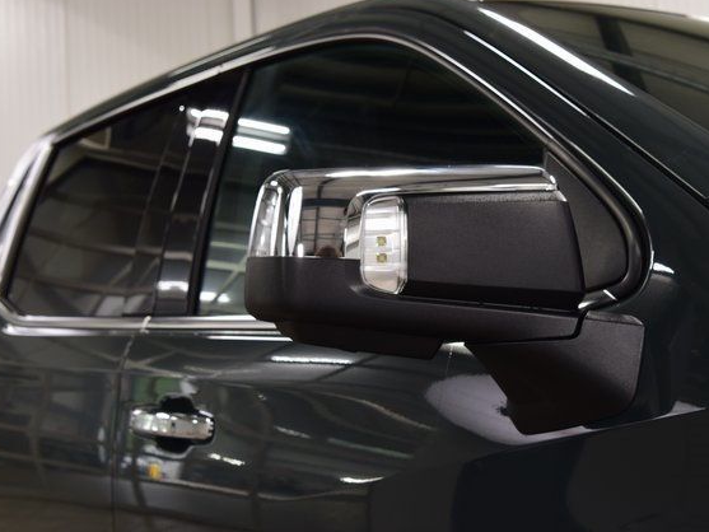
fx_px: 1086
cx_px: 396
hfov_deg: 36.1
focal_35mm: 53
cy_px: 264
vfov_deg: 27.5
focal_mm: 32
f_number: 6.3
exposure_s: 1/15
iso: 400
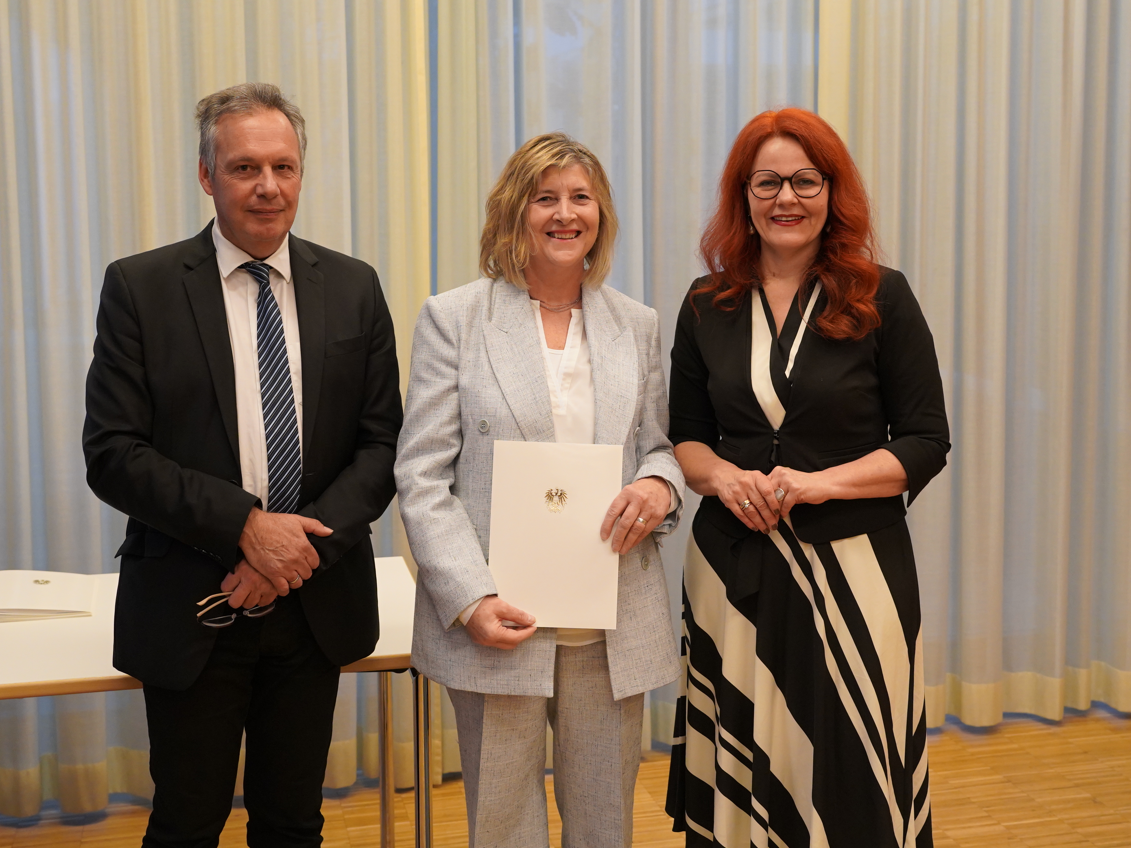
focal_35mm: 49
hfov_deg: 38.9
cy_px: 338
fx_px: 1601
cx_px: 593
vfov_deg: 29.6
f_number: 4
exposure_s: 1/160
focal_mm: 36
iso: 2500
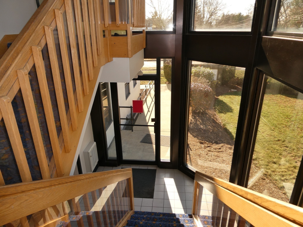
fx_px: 210
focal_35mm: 24
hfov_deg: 71.6
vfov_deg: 56.8
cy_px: 114
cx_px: 152
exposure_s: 1/80
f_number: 3.3
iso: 80
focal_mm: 4.3
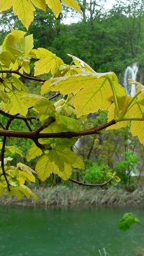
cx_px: 145
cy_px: 117
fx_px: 428
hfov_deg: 18.6
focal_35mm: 63
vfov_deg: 33.3
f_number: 3.7
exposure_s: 1/125
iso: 80
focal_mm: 6
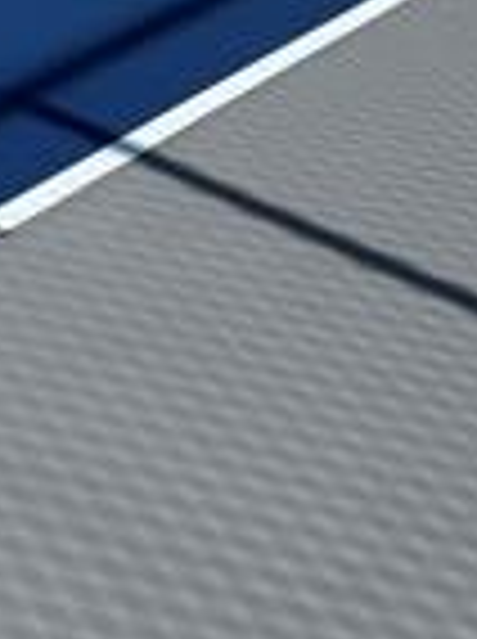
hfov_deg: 10.1
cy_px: -472
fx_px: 2598
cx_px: -288
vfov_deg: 12.9
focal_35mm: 141
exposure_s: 1/5952
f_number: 1.6
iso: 50
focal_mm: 5.96
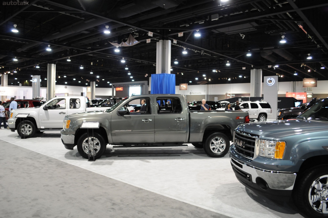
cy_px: 109
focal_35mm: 27
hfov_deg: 67.4
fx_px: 246
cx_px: 164
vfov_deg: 47.8
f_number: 3.5
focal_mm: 18
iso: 800
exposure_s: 1/30
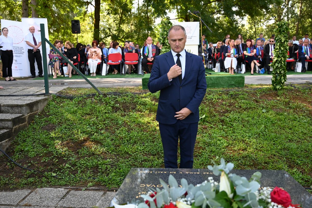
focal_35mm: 33
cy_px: 104
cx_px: 156
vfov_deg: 40.0
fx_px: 286
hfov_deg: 57.2
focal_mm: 33
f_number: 4
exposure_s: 1/250
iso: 220
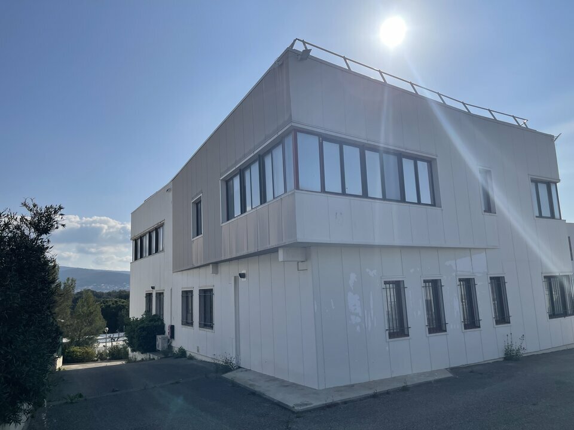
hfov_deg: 69.4
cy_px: 215
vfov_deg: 54.9
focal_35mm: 25
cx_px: 287
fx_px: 415
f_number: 1.6
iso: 32
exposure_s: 1/9174
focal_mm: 5.1
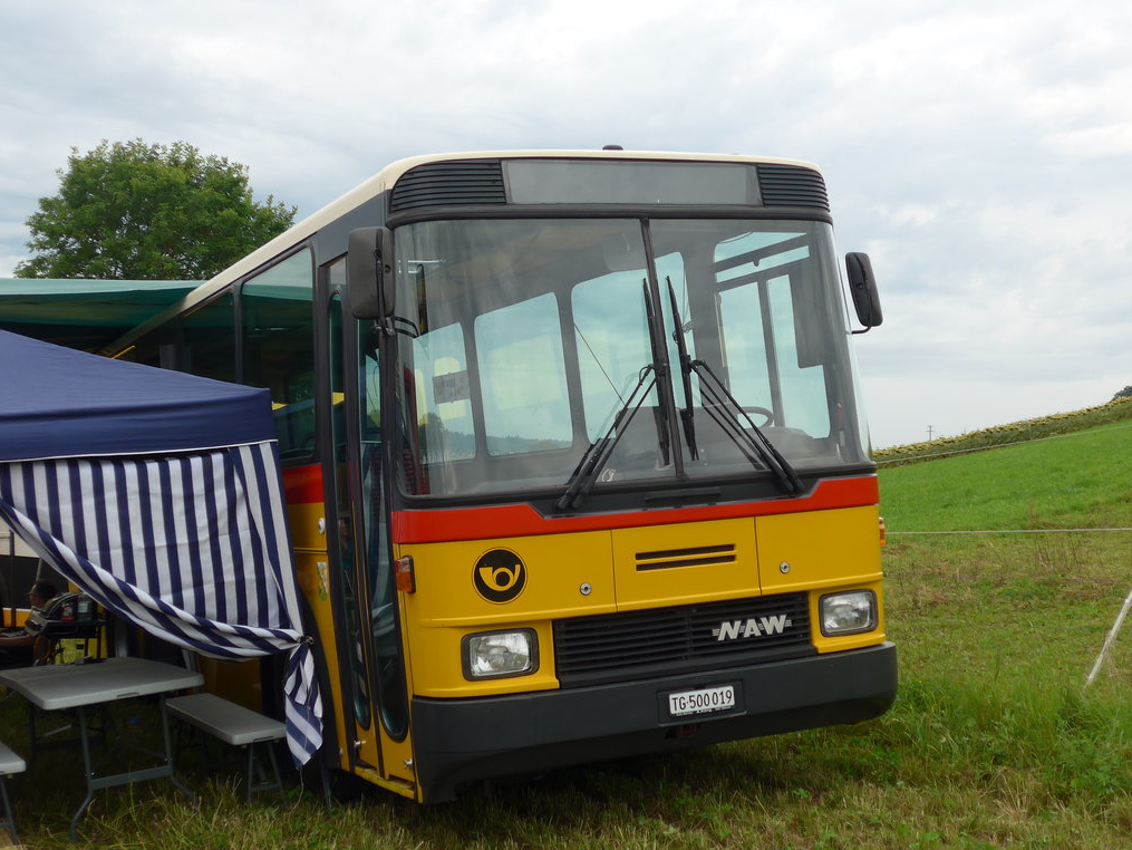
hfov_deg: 36.8
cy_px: 416
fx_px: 1701
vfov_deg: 28.0
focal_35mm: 52
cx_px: 548
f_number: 2.8
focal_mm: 9
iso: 80
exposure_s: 1/400
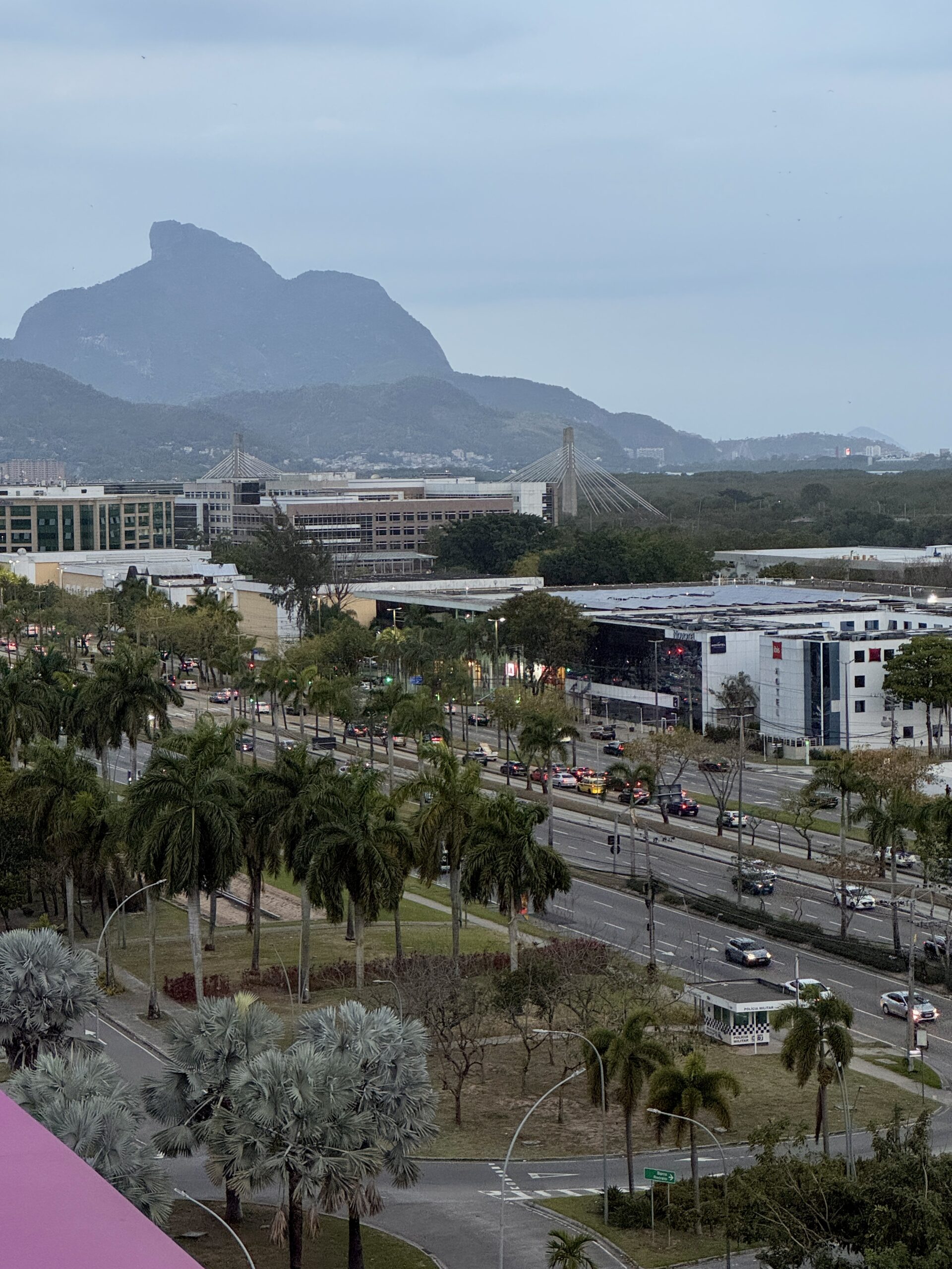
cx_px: 476
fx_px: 2824
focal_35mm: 77
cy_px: 634
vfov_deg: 25.3
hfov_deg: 19.1
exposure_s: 1/120
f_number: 2.8
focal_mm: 9
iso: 200
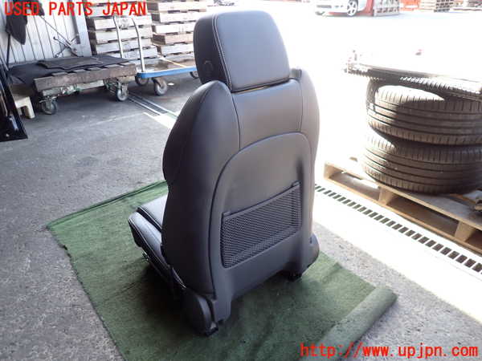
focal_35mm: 25
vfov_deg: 54.9
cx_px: 241
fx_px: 348
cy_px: 180
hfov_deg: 69.4
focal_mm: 4.5
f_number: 2
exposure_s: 1/100
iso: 100
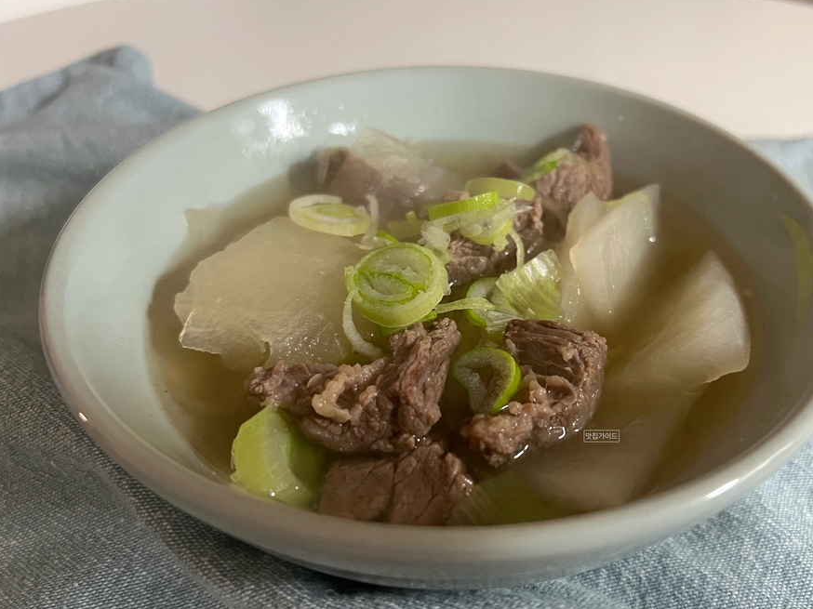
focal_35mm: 30
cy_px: 317
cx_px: 465
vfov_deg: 46.8
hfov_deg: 59.7
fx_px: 704
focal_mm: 5.7
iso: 400
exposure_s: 1/59
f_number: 1.5
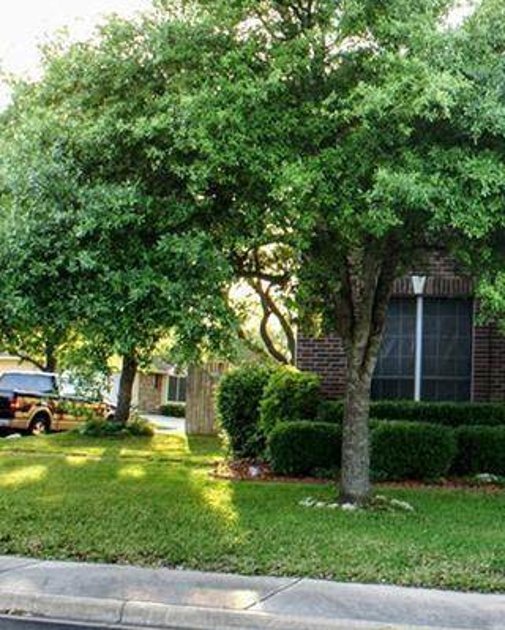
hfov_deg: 21.8
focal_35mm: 65
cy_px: 251
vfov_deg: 29.0
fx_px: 1213
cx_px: 606
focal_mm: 18
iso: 100
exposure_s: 1/40
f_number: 4.5
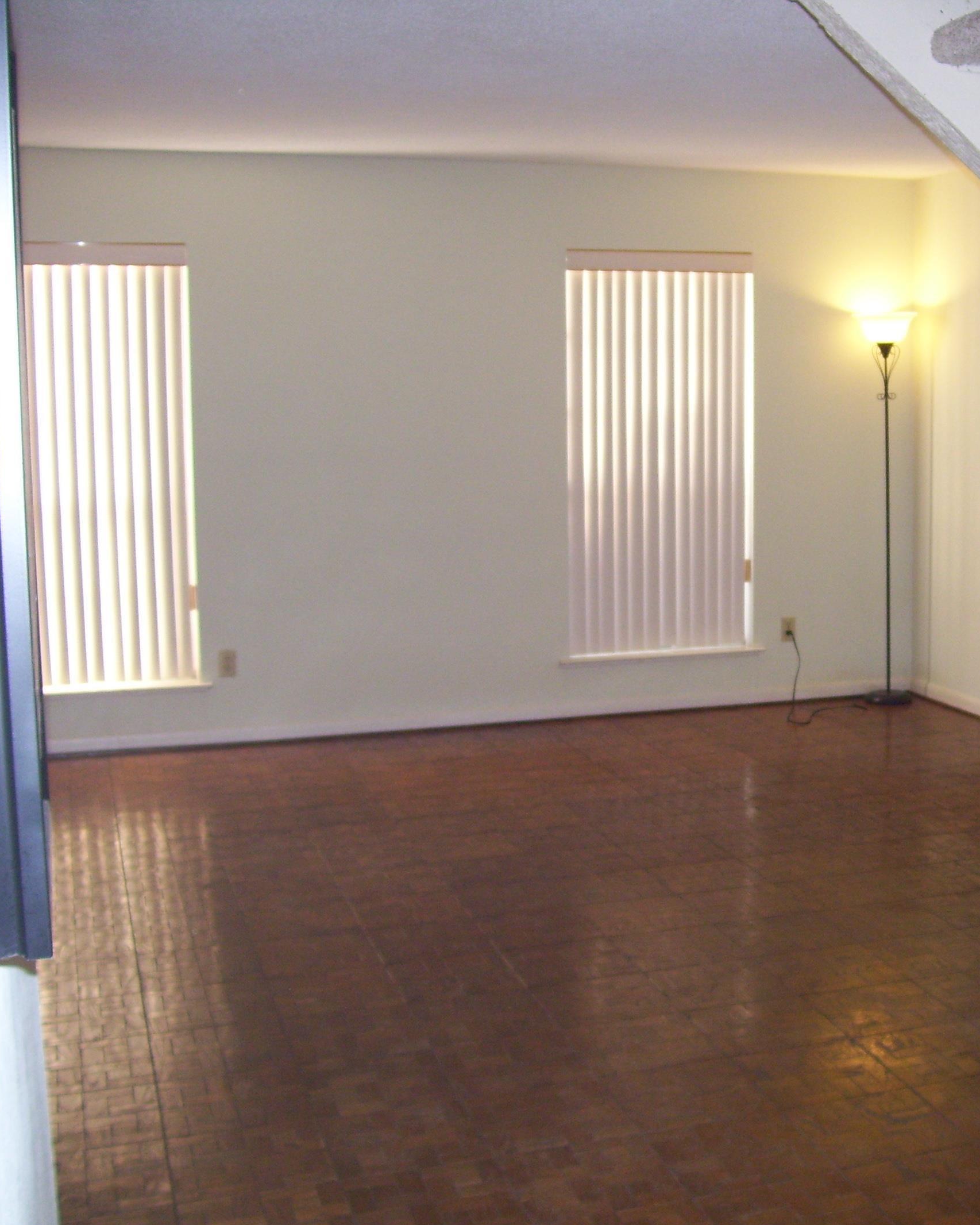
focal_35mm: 47
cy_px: 615
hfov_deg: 31.4
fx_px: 1704
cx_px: 768
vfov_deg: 39.5
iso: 160
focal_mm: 6
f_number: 2.7
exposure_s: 1/60
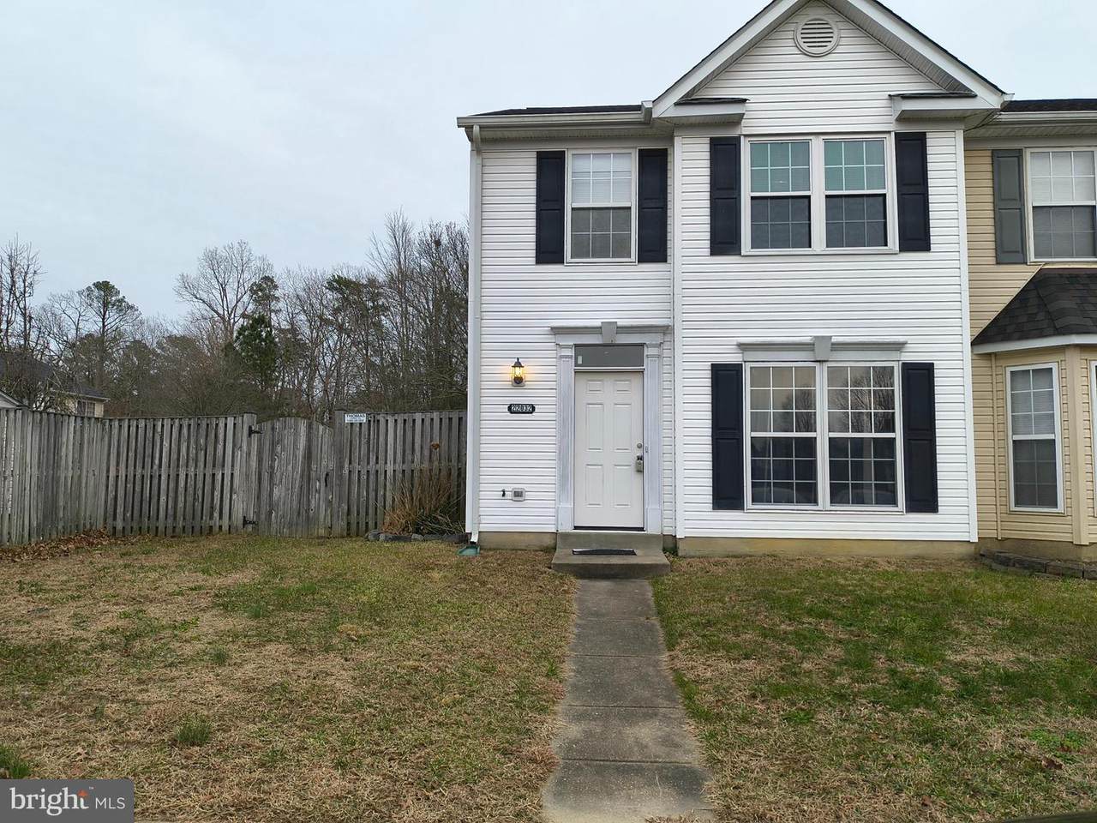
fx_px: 792
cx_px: 548
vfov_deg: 54.9
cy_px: 412
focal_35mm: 25
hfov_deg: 69.4
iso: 100
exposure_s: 1/246
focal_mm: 4.68
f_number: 1.7
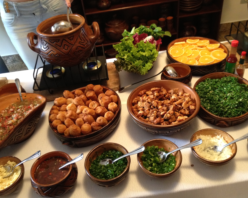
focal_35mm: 37
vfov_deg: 40.1
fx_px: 272
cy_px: 99
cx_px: 126
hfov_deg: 49.1
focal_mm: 4.28
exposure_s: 1/20
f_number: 2.4
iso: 250
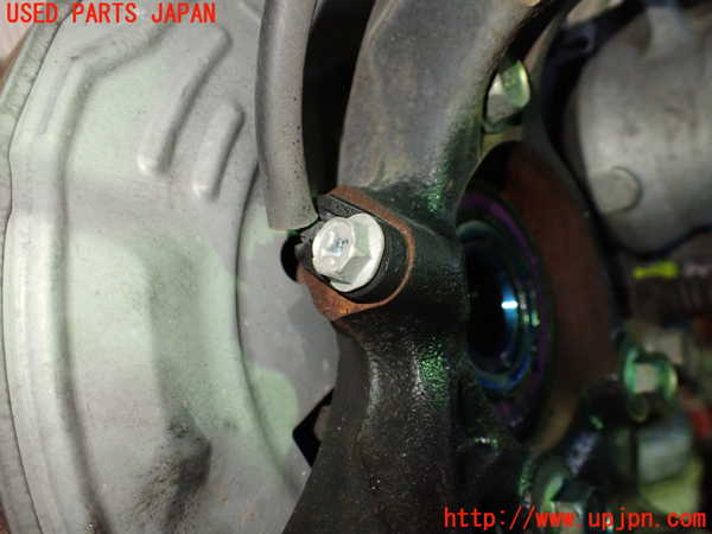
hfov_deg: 60.0
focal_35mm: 30
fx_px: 617
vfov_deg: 46.8
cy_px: 267
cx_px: 356
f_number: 2.3
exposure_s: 1/125
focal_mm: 5.4
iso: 800
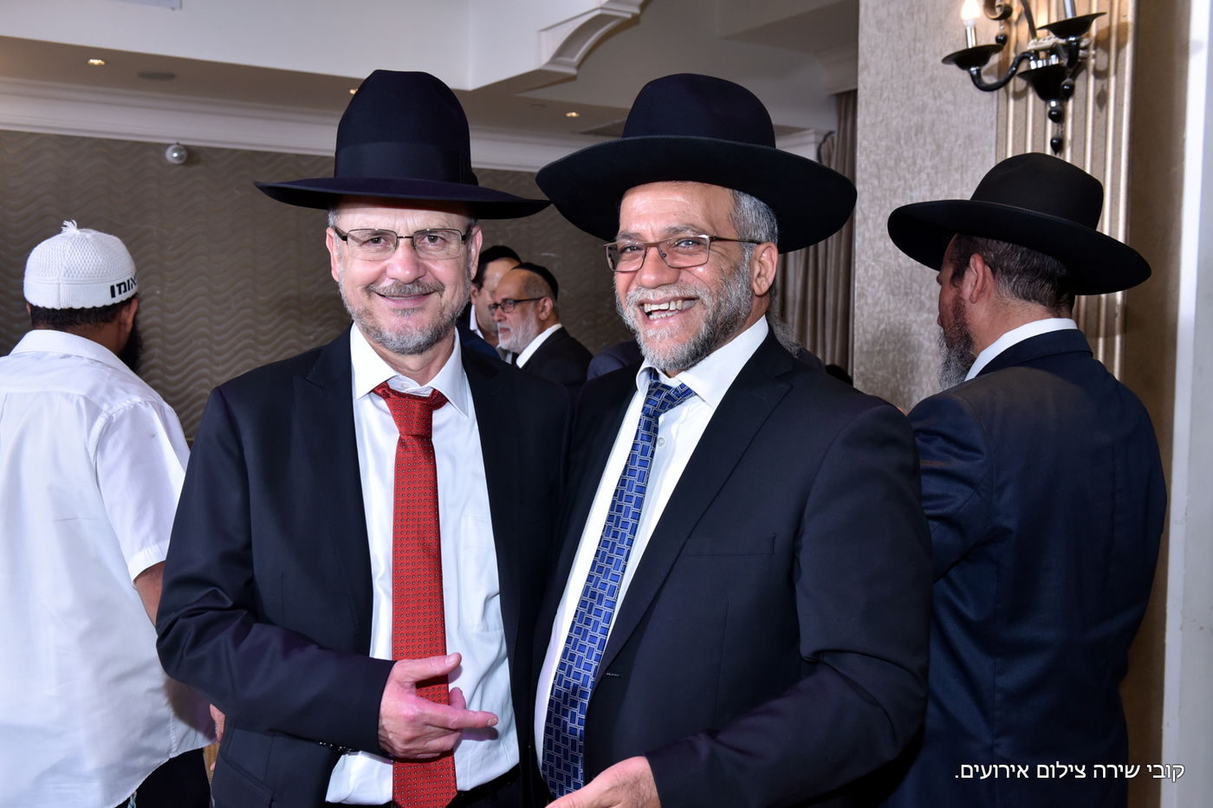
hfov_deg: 53.1
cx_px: 606
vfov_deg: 36.9
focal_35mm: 36
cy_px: 404
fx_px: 1213
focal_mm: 36
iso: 800
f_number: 6.3
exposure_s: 1/160
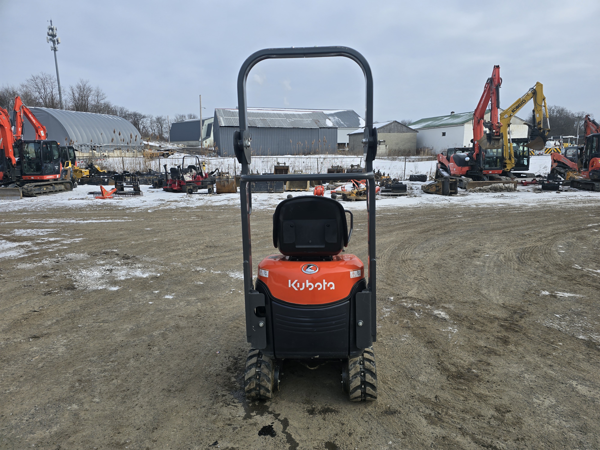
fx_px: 399
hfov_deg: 73.9
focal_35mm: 23
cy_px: 225
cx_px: 300
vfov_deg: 58.9
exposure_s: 1/536
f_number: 1.7
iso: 12
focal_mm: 6.3
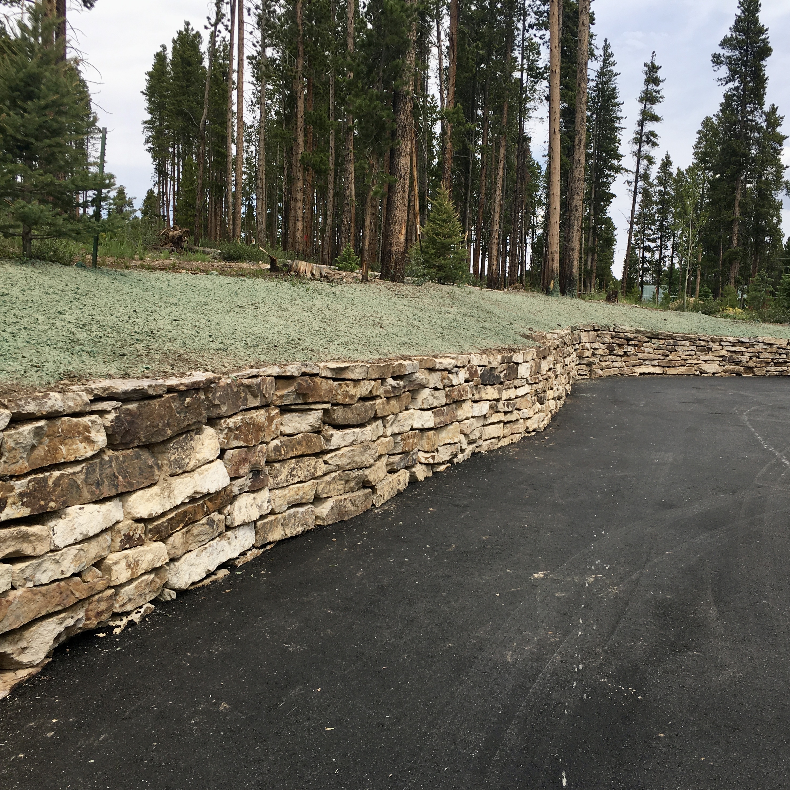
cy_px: 402
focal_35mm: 35
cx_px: 443
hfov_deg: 47.1
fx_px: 904
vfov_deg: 47.2
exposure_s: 1/1083
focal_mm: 4.15
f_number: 2.2
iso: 25
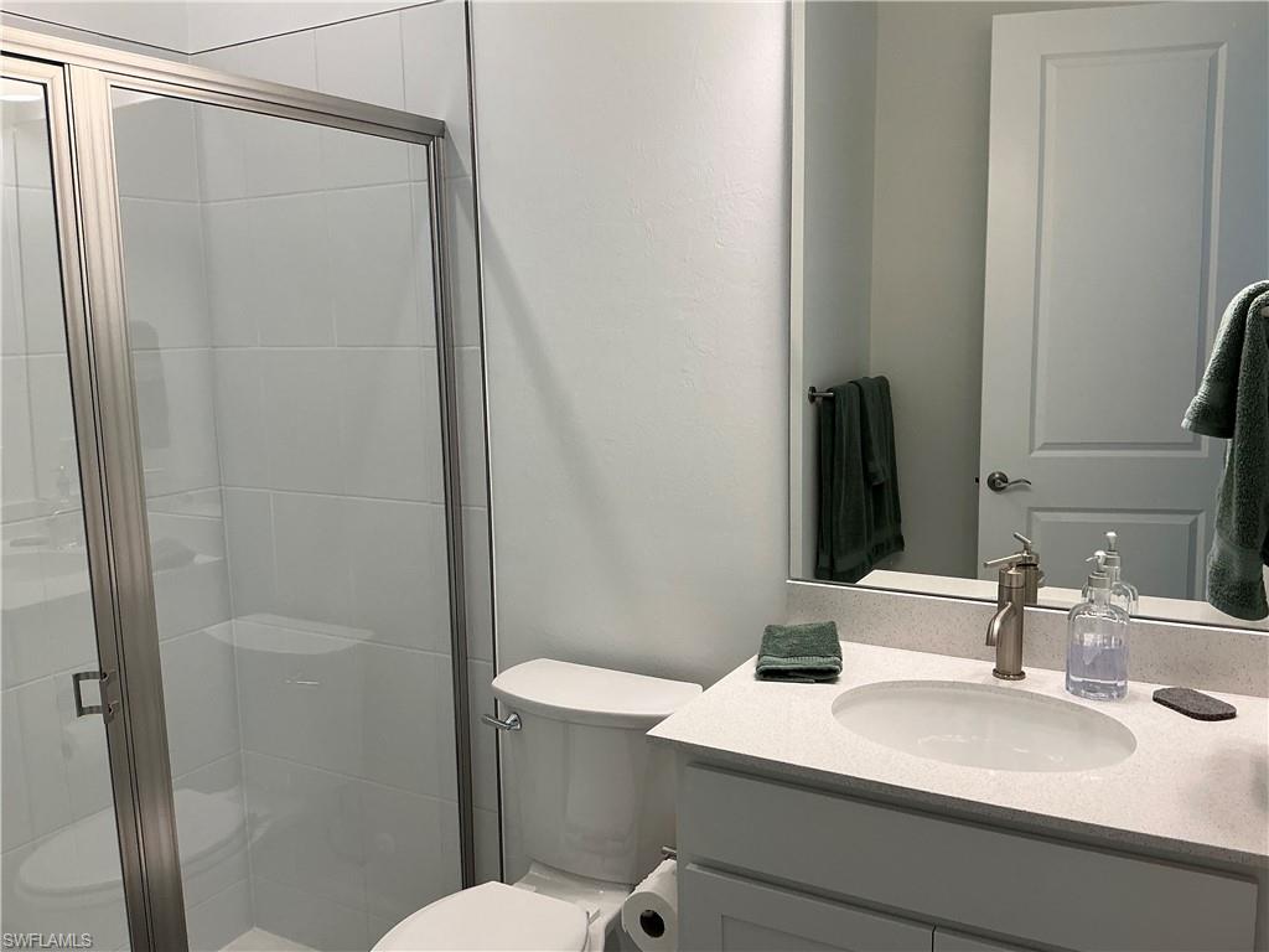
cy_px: 476
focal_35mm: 28
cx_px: 634
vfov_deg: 49.7
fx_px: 1026
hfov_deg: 63.4
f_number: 1.8
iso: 64
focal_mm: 3
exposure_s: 1/120
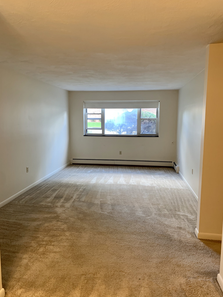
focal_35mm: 26
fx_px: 223
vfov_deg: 67.3
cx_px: 112
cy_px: 148
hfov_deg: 53.1
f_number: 1.8
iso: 200
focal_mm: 4.25
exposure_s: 1/60
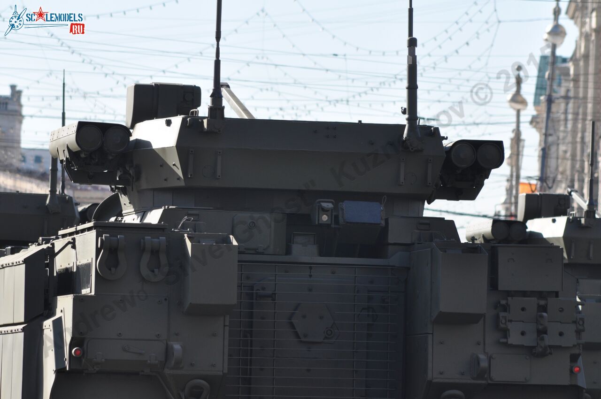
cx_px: 300
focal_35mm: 315
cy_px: 200
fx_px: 5252
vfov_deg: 4.4
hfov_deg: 6.5
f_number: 8
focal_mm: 210
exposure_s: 1/250
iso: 200
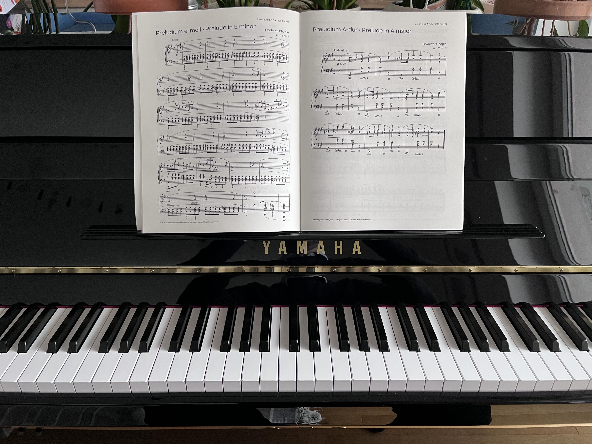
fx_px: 445
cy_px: 222
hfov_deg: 67.3
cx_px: 296
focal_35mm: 26
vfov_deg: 53.1
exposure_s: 1/60
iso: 250
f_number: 1.6
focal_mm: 5.1
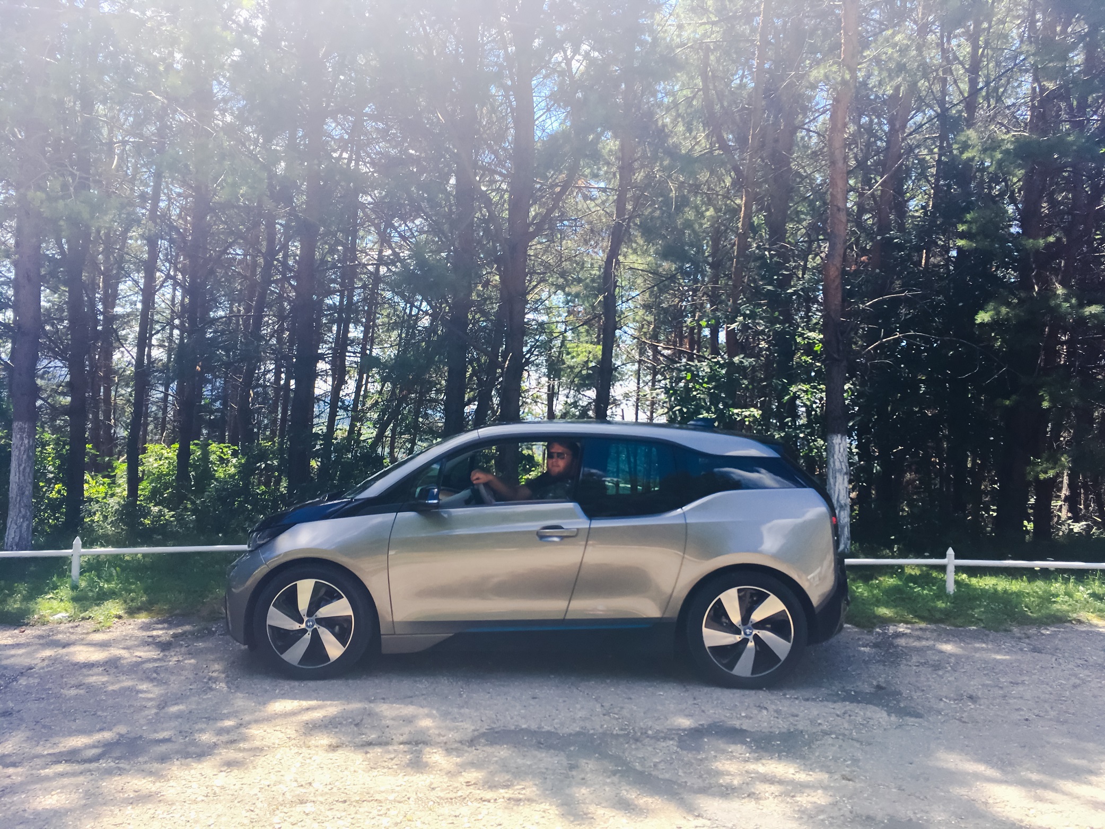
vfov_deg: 48.2
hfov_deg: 61.7
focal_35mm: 29
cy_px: 414
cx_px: 552
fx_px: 926
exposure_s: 1/475
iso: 25
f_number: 2.2
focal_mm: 4.15
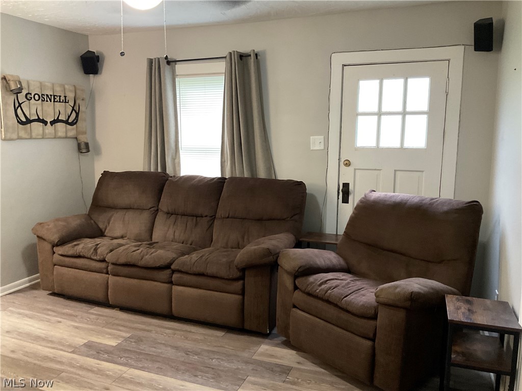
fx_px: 437
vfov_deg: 48.2
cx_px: 261
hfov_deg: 61.7
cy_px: 196
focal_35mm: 29
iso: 250
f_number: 1.8
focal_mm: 3
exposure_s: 1/30
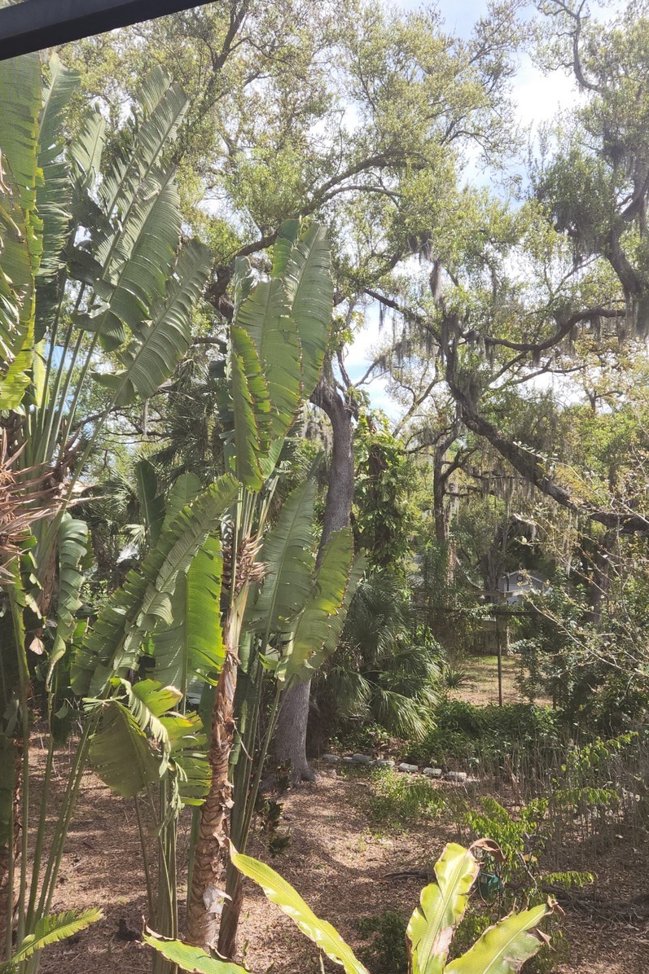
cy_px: 486
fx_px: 866
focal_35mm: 32
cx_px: 318
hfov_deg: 41.1
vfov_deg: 58.7
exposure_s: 1/461
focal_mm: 5.4
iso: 20
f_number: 1.8
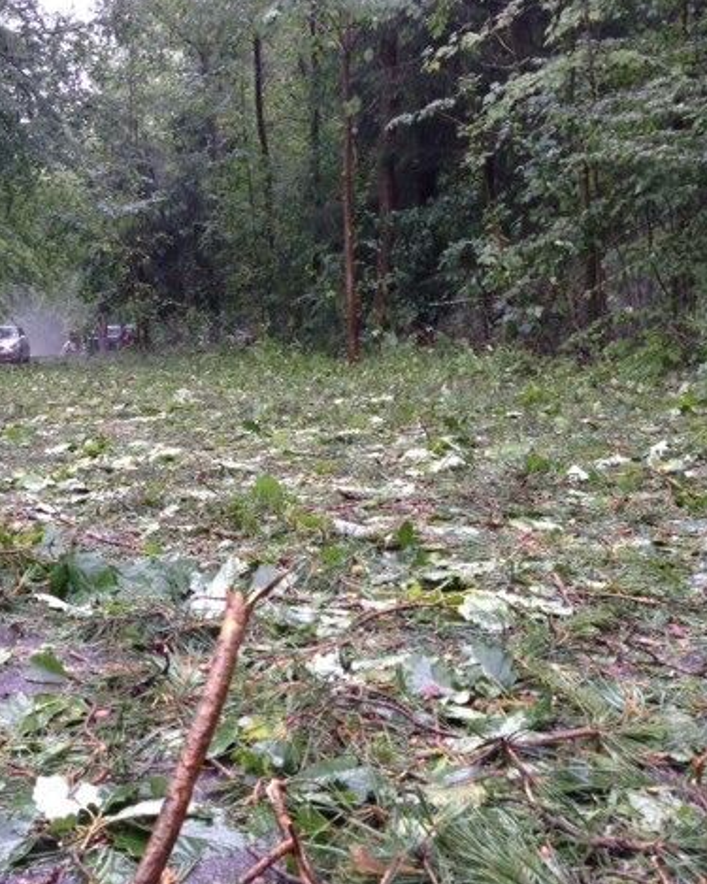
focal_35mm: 44
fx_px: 1151
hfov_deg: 33.6
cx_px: 196
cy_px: 445
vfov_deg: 42.0
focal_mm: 4.13
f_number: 2.4
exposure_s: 1/120
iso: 80
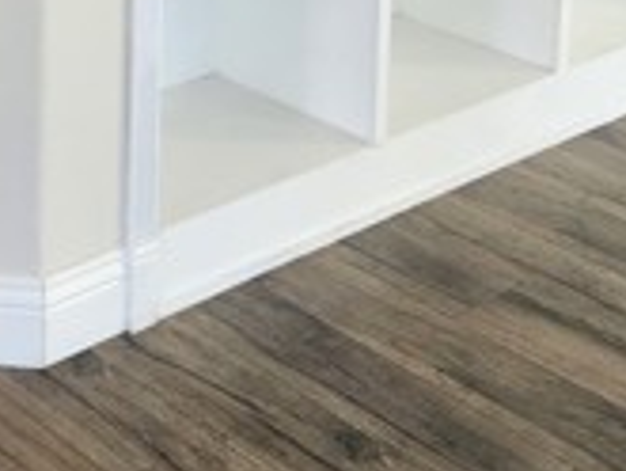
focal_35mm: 89
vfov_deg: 14.8
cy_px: -342
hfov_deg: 21.5
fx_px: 1611
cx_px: 57
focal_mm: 5.4
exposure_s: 1/120
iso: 160
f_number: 1.8
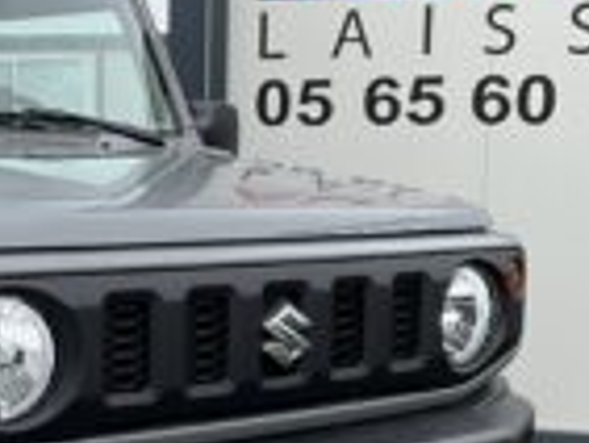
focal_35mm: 77
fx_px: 1311
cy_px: 328
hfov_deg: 24.9
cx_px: 111
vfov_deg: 19.0
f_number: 1.8
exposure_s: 1/593
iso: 25
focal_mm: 3
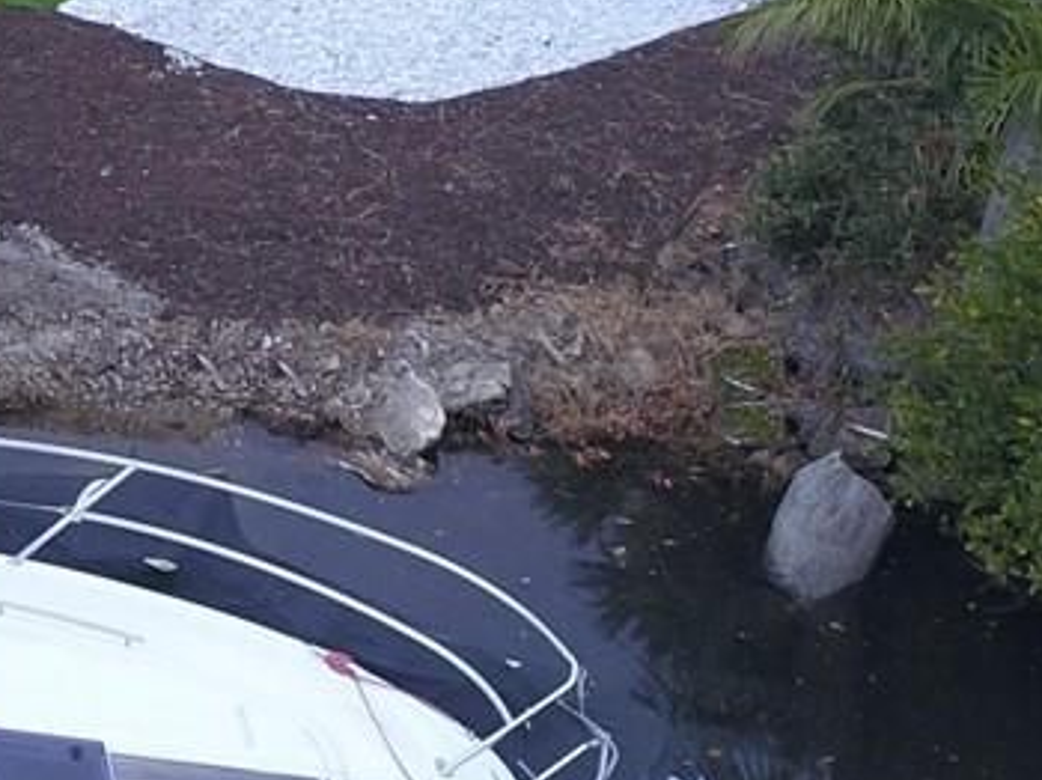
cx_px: -899
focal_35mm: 119
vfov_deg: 11.6
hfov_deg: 14.4
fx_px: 3580
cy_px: -569
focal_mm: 4.7
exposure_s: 1/643
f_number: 2.2
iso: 100
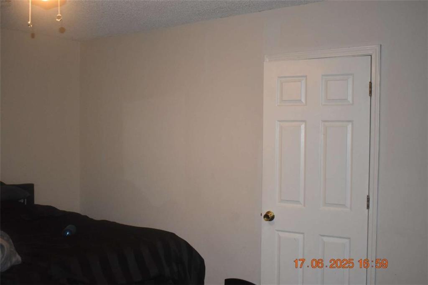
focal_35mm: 40
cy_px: 142
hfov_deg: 47.9
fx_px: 481
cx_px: 214
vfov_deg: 33.0
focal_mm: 27
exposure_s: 1/80
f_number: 4
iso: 1600
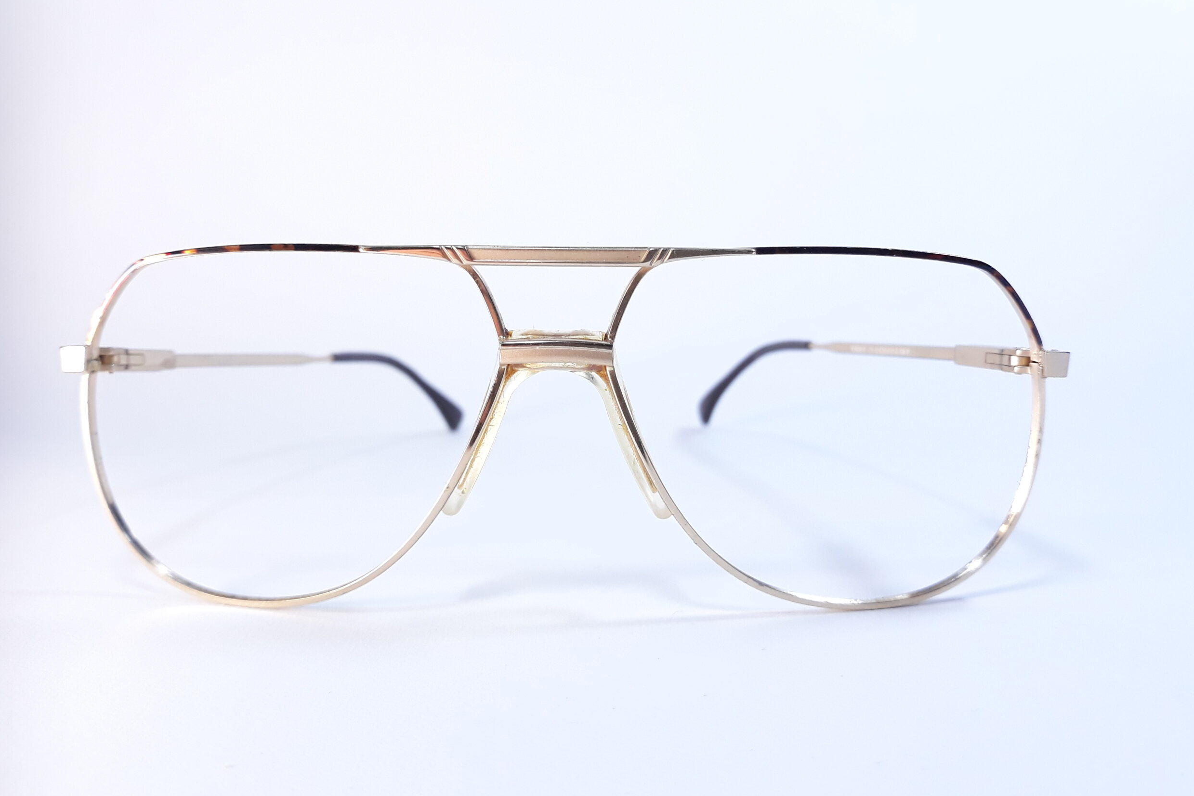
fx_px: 962
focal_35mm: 29
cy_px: 362
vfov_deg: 44.9
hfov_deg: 63.7
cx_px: 585
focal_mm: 3.71
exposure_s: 1/360
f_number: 1.7
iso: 200
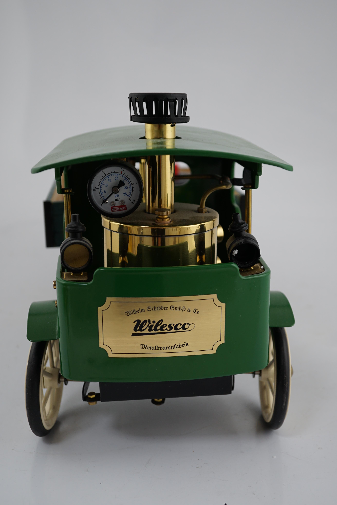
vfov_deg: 43.6
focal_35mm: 45
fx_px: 632
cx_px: 168
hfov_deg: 29.9
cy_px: 252
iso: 200
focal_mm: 30
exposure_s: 1/60
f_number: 3.5
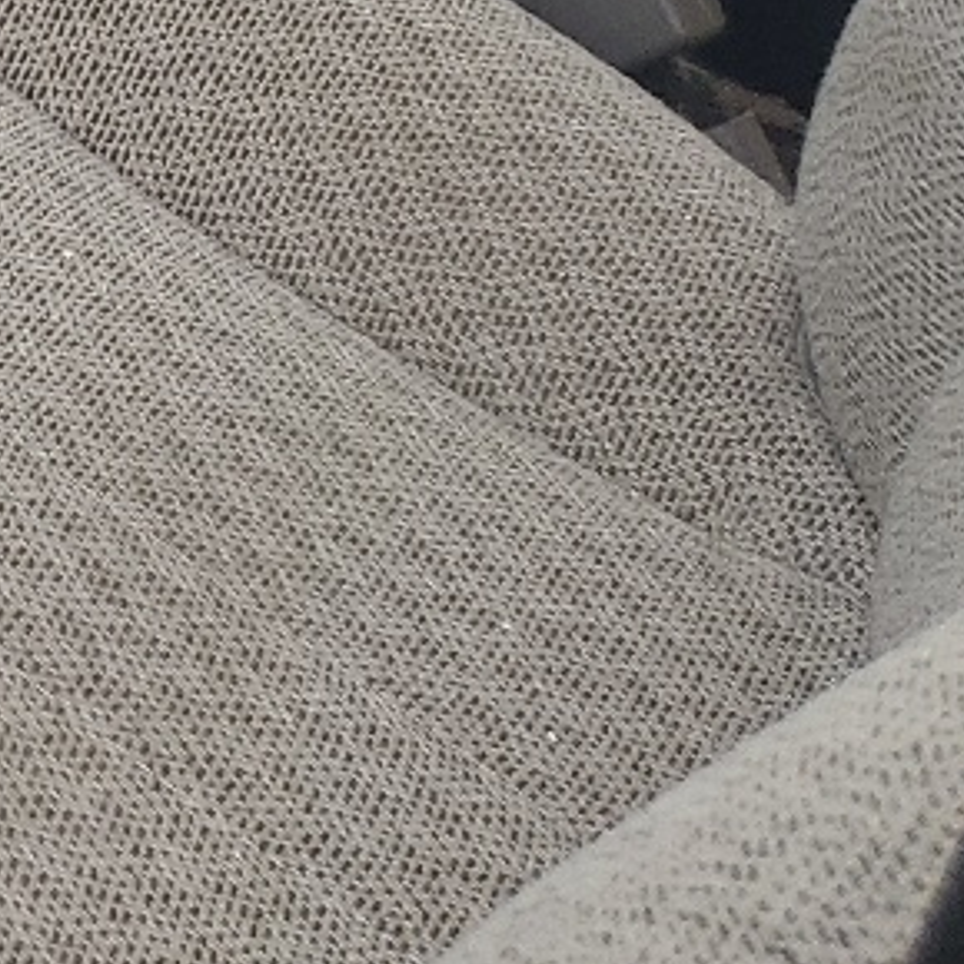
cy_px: -1014
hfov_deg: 10.9
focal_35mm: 127
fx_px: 4001
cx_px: -1596
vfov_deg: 12.1
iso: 50
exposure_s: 1/222
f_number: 1.5
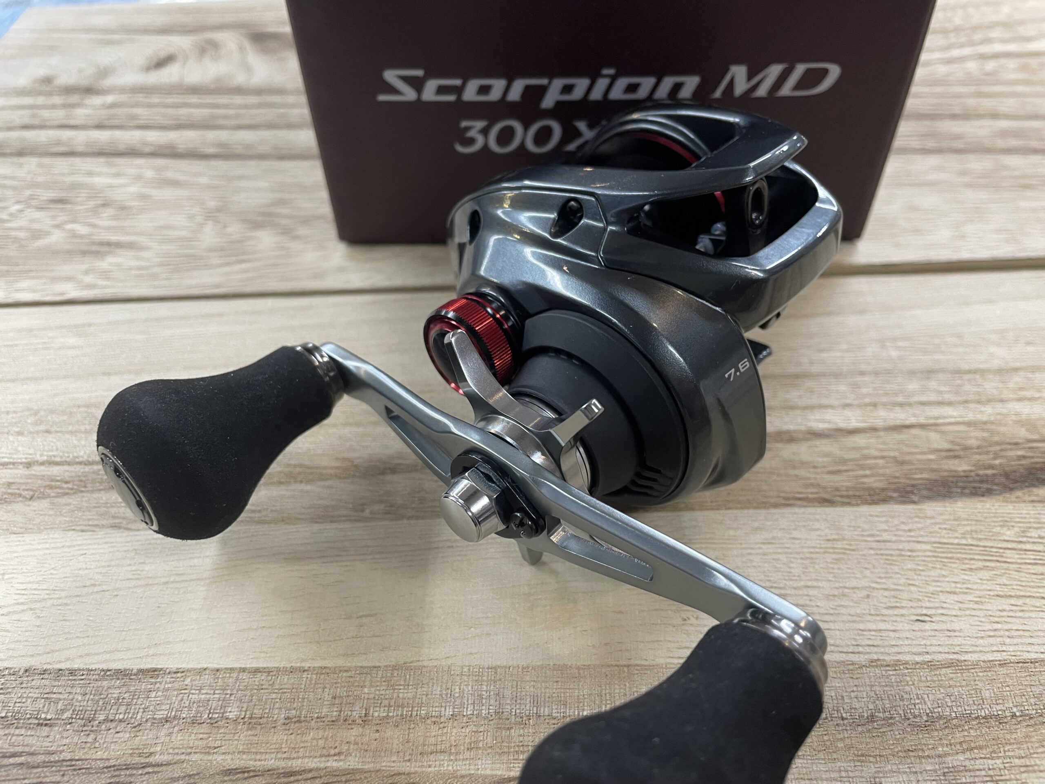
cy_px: 392
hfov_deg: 67.3
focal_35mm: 26
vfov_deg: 53.1
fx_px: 785
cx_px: 522
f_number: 1.6
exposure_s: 1/50
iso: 100
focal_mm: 4.2
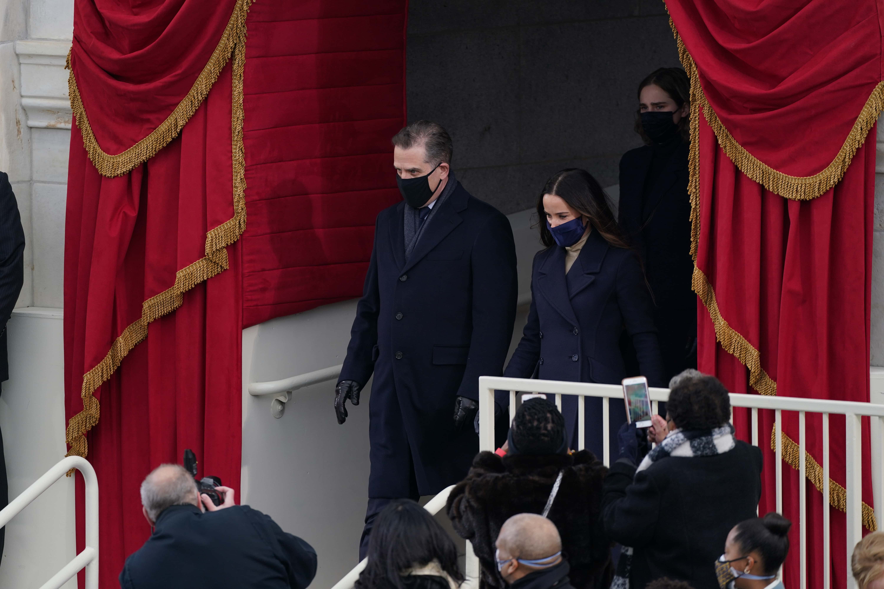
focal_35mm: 600
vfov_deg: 2.3
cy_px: 294
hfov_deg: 3.4
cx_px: 442
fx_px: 14732
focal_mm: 600
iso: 400
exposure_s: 1/1250
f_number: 4.5
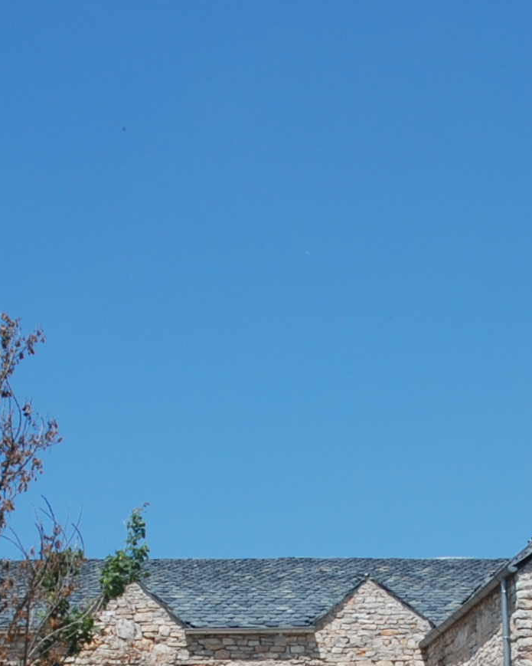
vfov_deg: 16.3
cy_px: 813
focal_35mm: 113
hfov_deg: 13.6
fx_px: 2224
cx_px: 365
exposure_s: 1/800
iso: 100
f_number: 3.5
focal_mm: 18
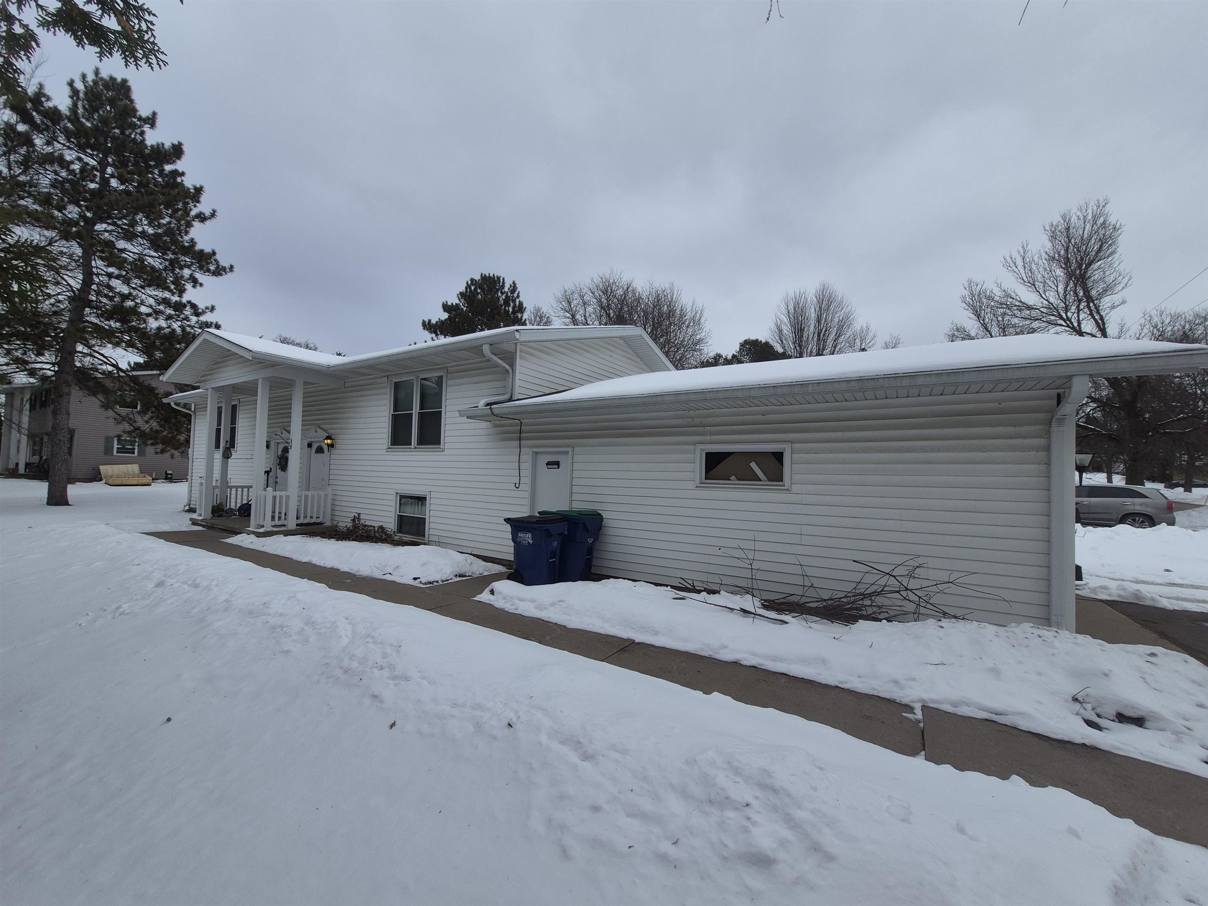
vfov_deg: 89.9
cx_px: 604
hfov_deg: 106.2
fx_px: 454
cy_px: 453
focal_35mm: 13
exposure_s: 1/3448
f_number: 2.2
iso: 40
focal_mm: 1.74
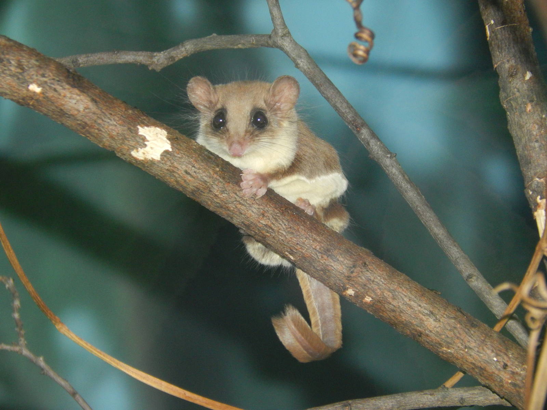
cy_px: 205
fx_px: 6795
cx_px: 274
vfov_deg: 3.5
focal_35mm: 430
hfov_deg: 4.6
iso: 500
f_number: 5.7
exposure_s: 1/60
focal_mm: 76.4
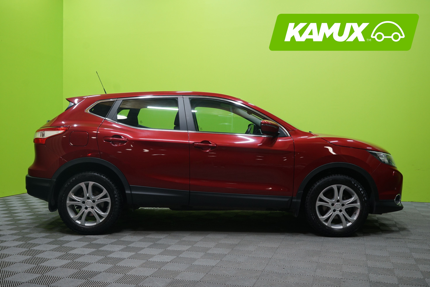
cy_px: 144
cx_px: 215
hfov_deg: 53.1
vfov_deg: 36.9
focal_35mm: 36
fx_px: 430
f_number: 5
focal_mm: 36
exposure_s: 1/15
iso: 800
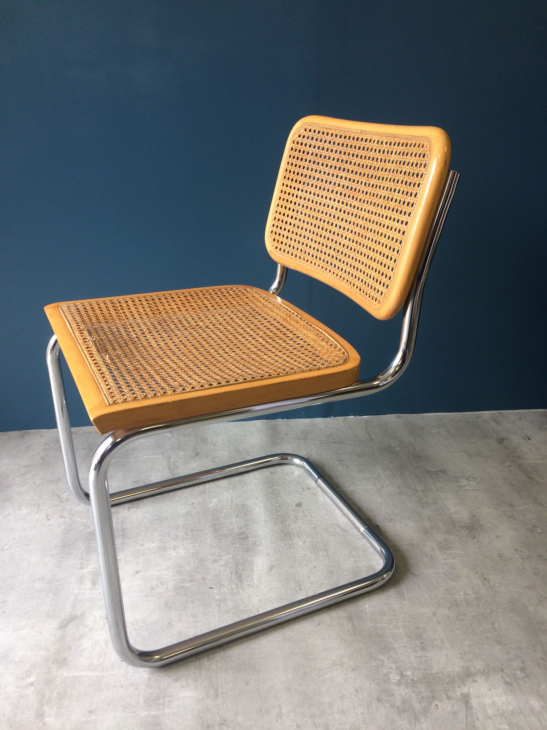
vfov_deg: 61.7
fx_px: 611
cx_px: 274
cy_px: 365
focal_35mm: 29
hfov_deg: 48.2
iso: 50
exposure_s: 1/50
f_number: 2.2
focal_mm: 4.15
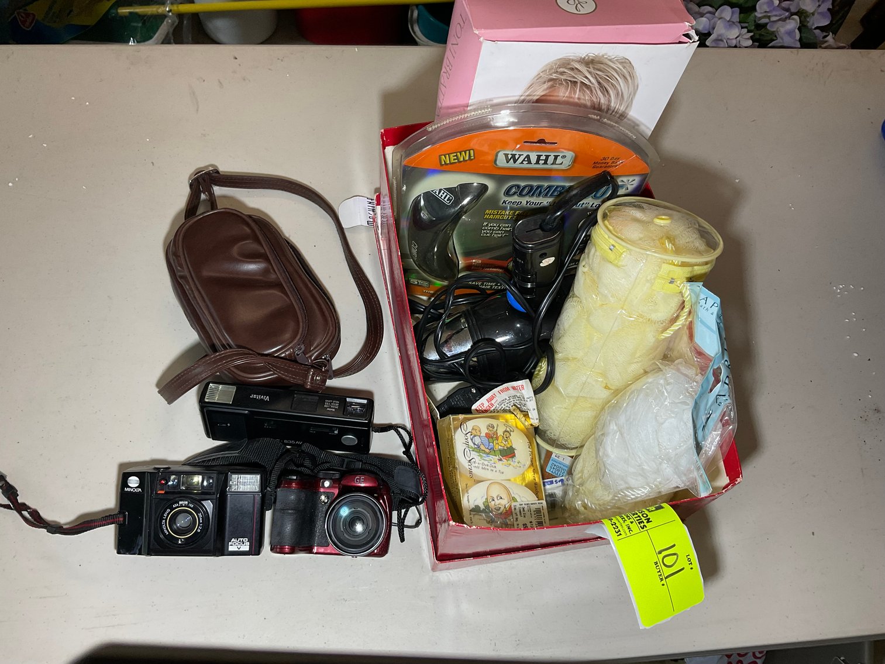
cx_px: 442
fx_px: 741
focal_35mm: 29
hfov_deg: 61.7
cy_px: 332
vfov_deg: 48.2
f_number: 1.8
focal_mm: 3
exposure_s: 1/60
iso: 50
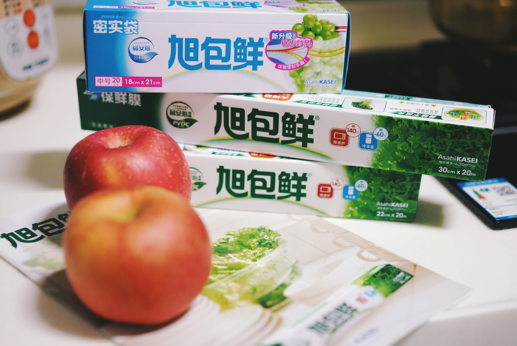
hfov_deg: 36.2
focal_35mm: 55
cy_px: 173
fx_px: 790
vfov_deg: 24.7
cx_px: 258
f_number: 2.2
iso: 400
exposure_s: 1/60
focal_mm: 55
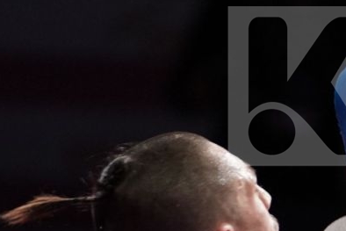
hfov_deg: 2.5
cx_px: 310
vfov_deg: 1.7
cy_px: 397
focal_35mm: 813
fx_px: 7816
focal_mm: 178
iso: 3200
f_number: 2.8
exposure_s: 1/1000
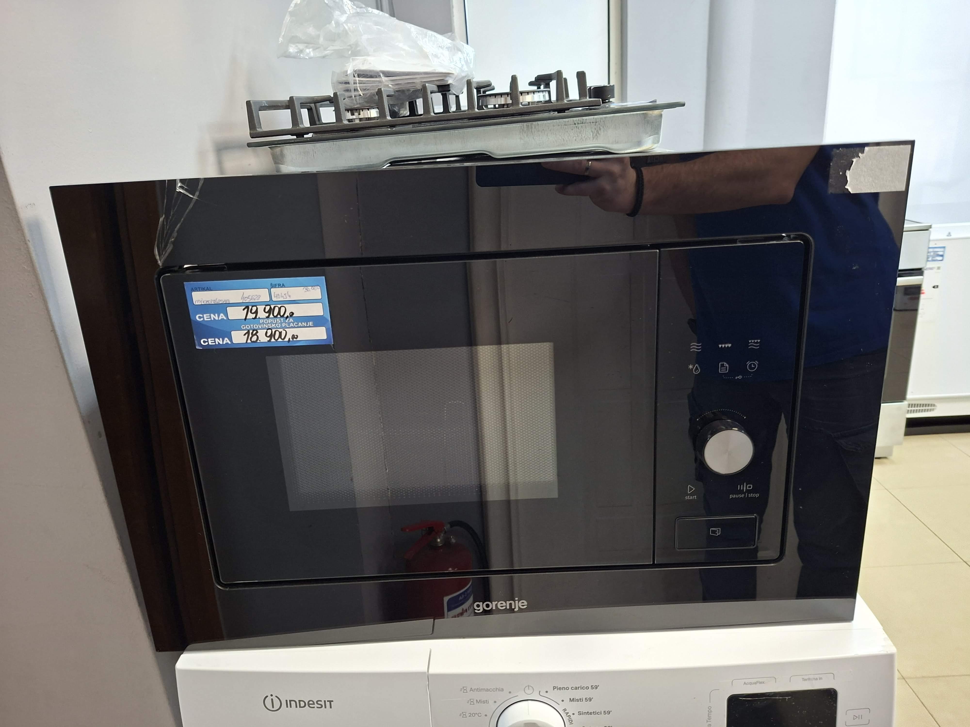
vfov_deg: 58.9
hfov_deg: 73.9
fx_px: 644
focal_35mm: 23
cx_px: 485
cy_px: 364
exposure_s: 1/33
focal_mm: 5.54
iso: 400
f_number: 1.8
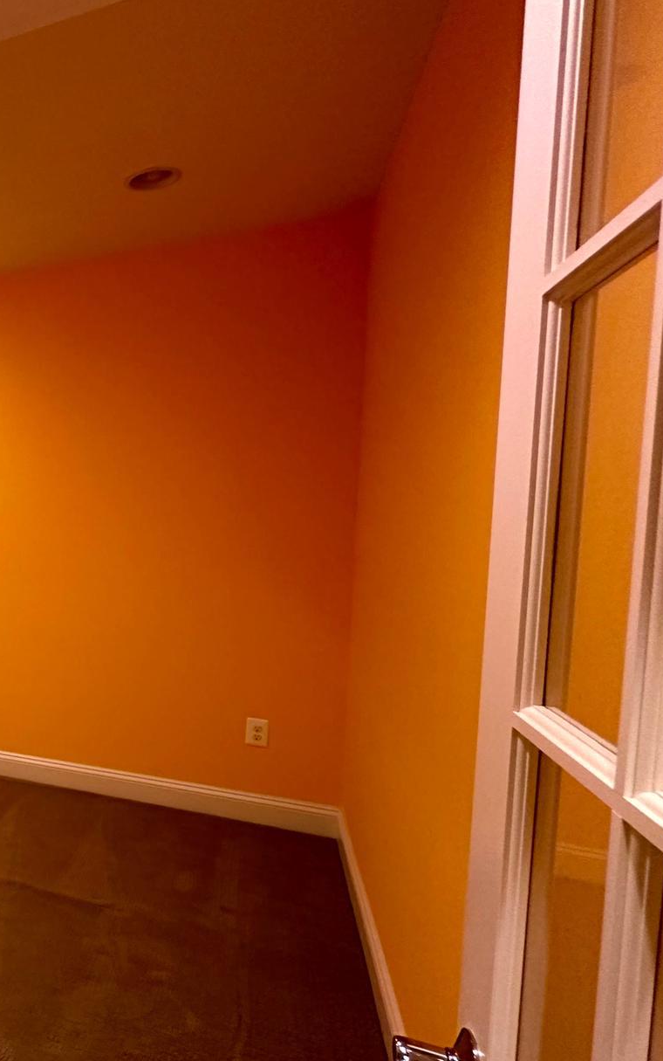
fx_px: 722
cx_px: -137
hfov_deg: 37.2
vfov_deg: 72.4
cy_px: 572
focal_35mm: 25
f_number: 2.2
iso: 250
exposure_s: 1/60
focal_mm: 2.22
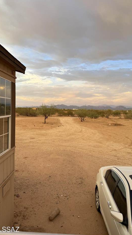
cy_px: 119
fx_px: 168
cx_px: 61
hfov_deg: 42.9
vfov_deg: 69.9
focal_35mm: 27
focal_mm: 6.76
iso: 64
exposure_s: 1/169
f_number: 1.78
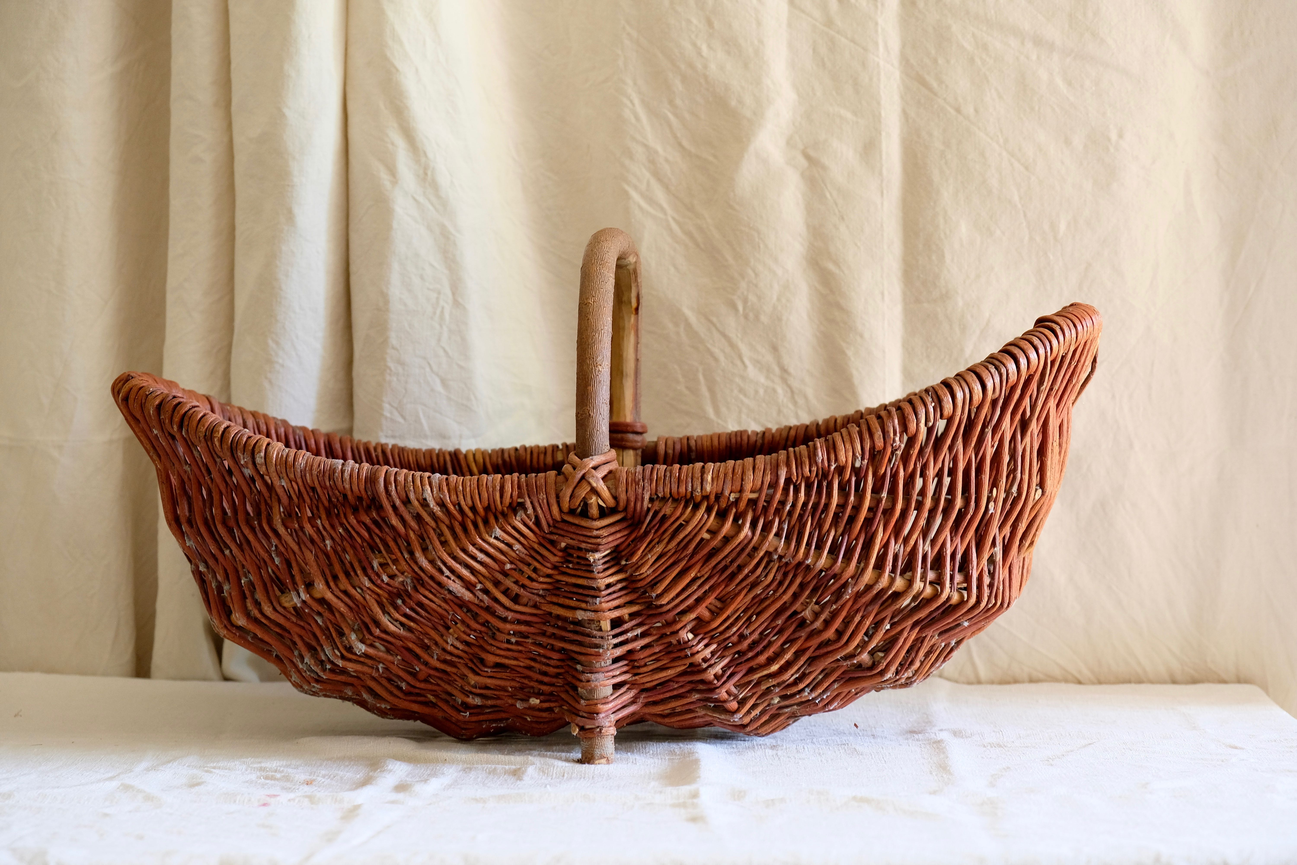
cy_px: 432
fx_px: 2738
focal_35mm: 76
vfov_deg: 17.9
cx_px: 648
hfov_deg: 26.7
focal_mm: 50.5
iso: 800
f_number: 4
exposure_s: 1/38
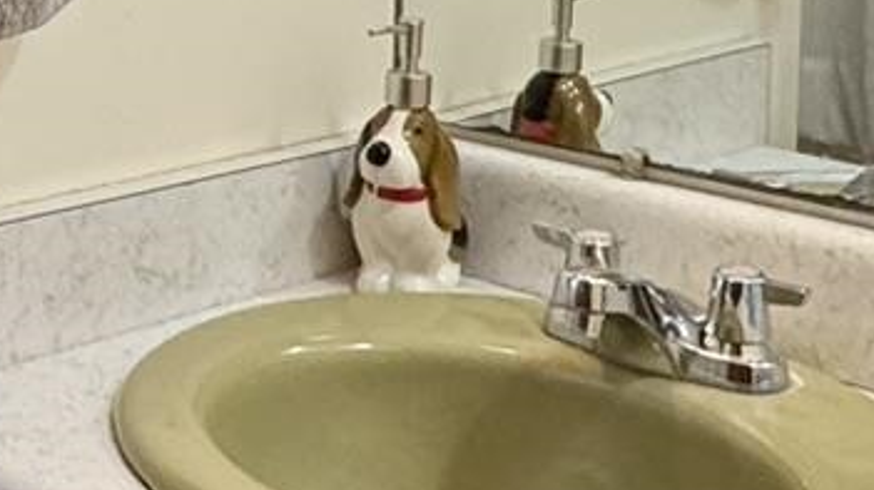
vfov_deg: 13.0
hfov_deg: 22.6
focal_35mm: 89
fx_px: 2061
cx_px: -77
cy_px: -174
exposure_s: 1/120
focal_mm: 2.22
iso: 320
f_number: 2.2
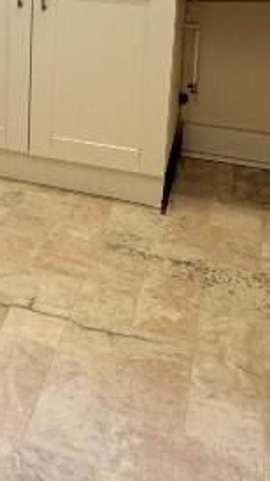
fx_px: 726
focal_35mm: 57
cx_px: -81
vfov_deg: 33.6
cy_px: 4
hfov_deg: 19.4
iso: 80
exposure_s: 1/100
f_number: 2.2
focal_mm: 2.22
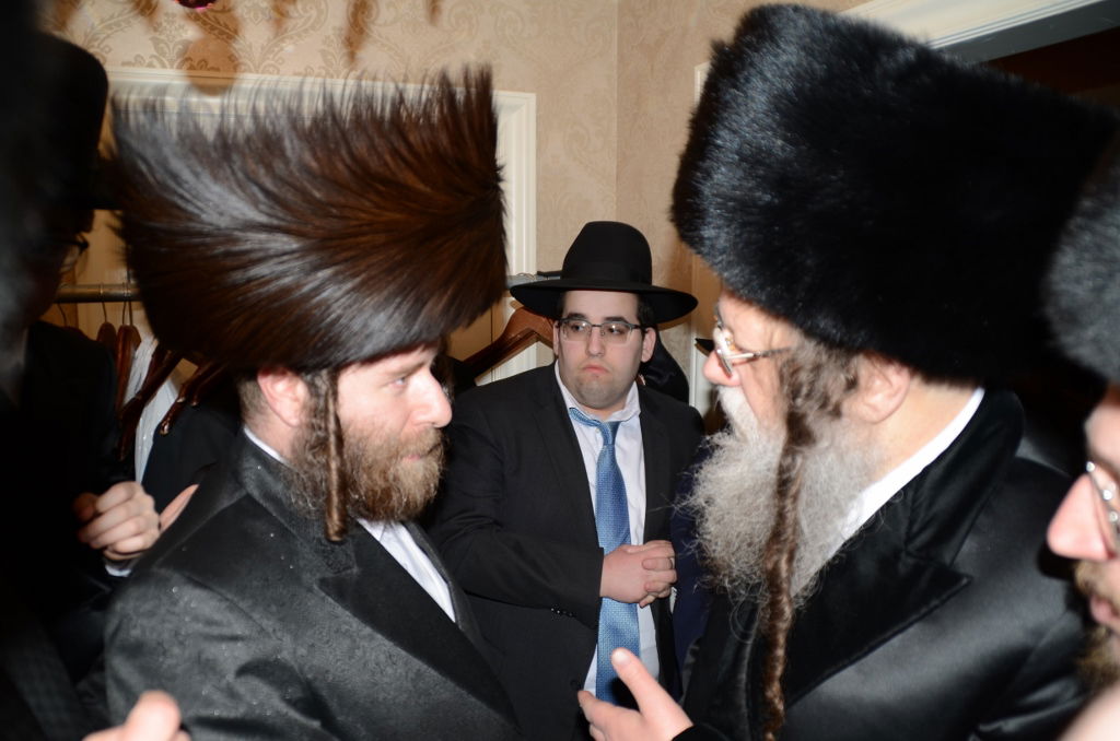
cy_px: 370
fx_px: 3166
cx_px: 560
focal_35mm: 102
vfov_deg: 13.4
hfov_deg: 20.1
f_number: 5.3
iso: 100
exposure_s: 1/60
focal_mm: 68
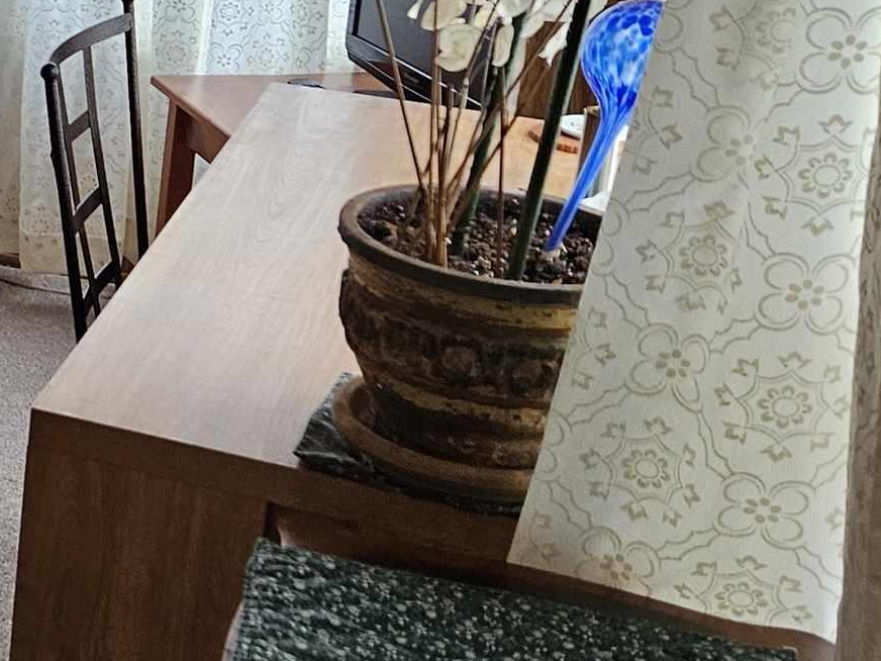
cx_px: -450
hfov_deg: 20.5
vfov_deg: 18.0
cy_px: 124
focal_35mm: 81
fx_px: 2062
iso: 160
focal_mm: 5.4
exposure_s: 1/120
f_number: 1.8
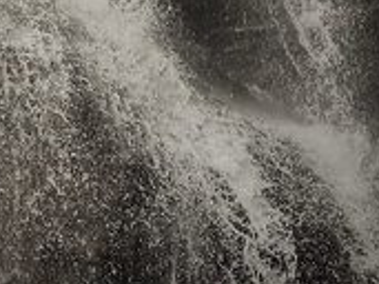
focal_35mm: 2809
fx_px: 30733
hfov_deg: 0.7
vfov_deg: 0.5
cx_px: -115
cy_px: 29
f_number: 5.6
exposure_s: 1/1250
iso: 220
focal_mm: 144
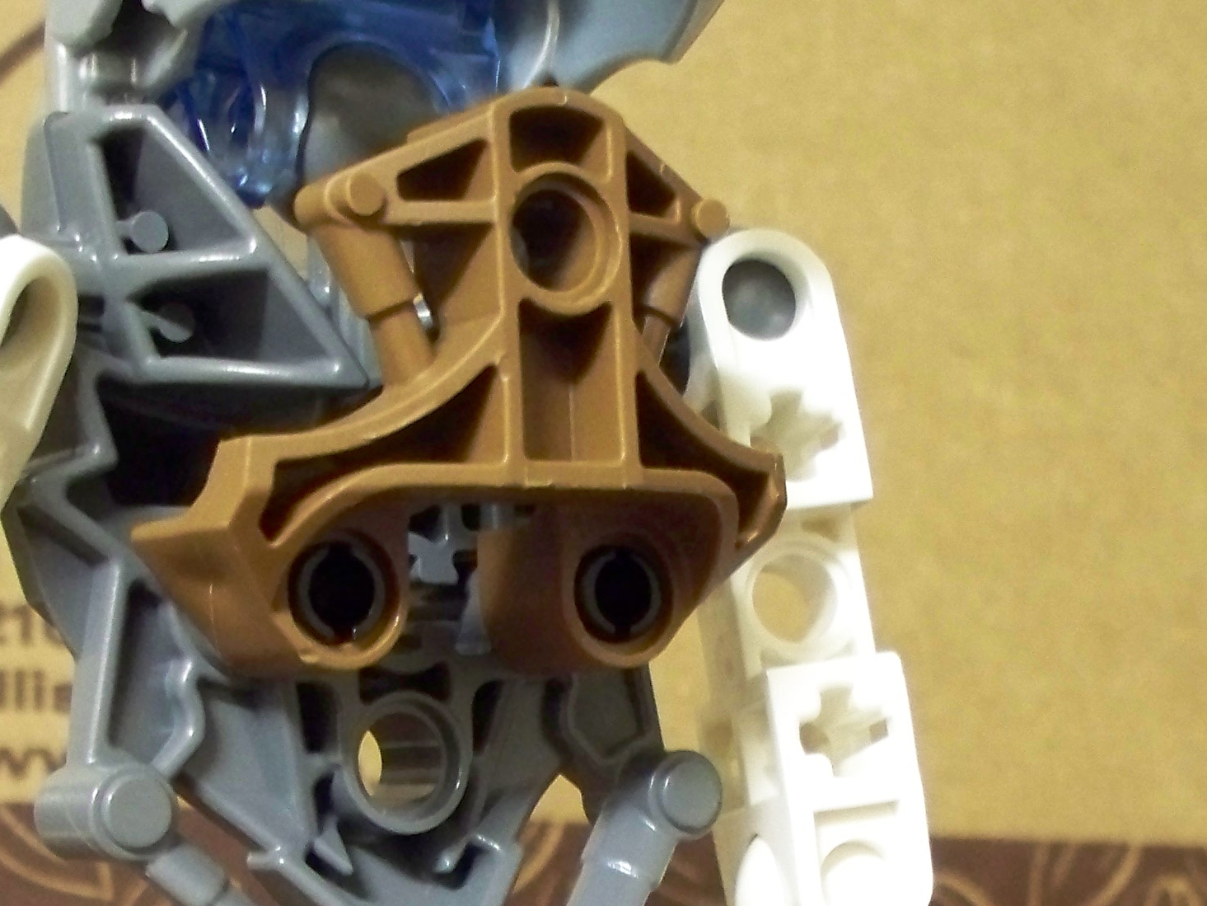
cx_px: 525
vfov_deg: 14.3
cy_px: 999
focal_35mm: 101
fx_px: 3522
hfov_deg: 19.4
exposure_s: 1/2
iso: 400
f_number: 3.4
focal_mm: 7.9
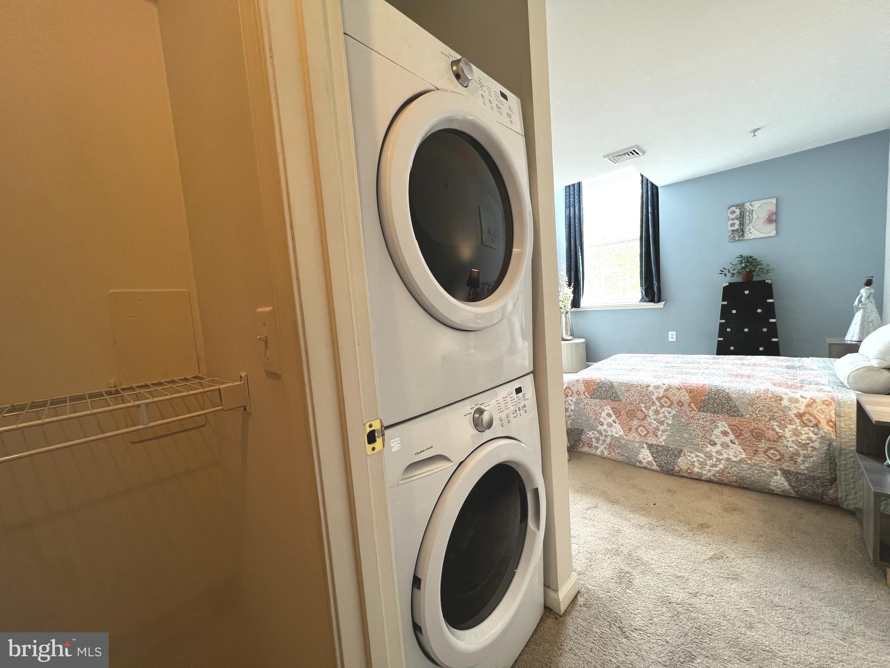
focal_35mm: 13
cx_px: 445
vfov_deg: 89.9
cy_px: 334
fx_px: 334
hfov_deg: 106.2
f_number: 1.8
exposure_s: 1/60
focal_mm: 1.57
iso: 125
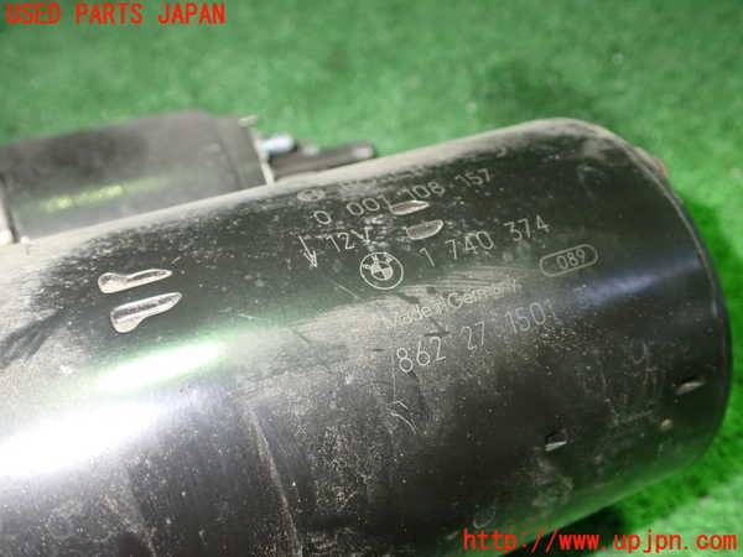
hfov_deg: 51.4
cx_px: 372
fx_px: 773
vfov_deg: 39.7
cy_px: 278
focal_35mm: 36
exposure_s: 1/30
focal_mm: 6.37
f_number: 2.5
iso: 800
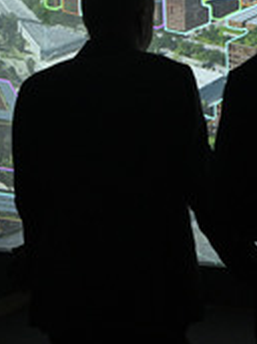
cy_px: 109
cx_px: 218
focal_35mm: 109
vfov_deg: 18.0
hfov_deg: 13.5
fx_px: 1080
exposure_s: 1/200
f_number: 5.6
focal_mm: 43
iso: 5000
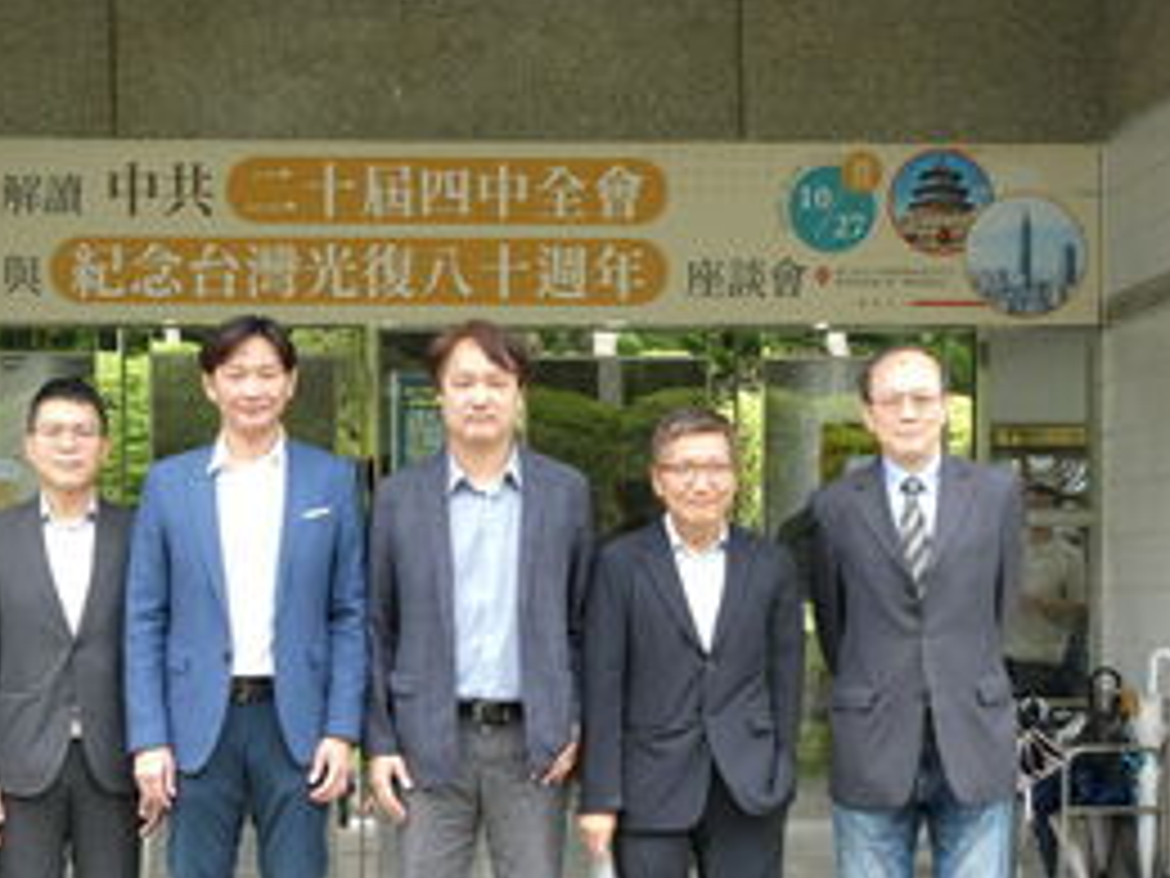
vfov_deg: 25.5
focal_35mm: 57
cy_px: 590
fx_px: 1927
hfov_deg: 33.6
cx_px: 436
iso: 250
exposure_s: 1/80
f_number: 3.7
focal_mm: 6.7
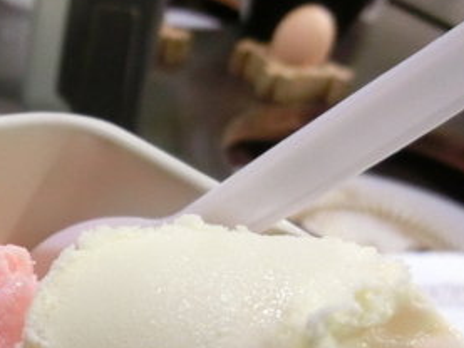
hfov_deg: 34.3
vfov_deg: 26.3
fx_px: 697
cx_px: 27
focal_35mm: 52
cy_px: 365
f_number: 3
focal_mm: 4.24
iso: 1250
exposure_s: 1/30
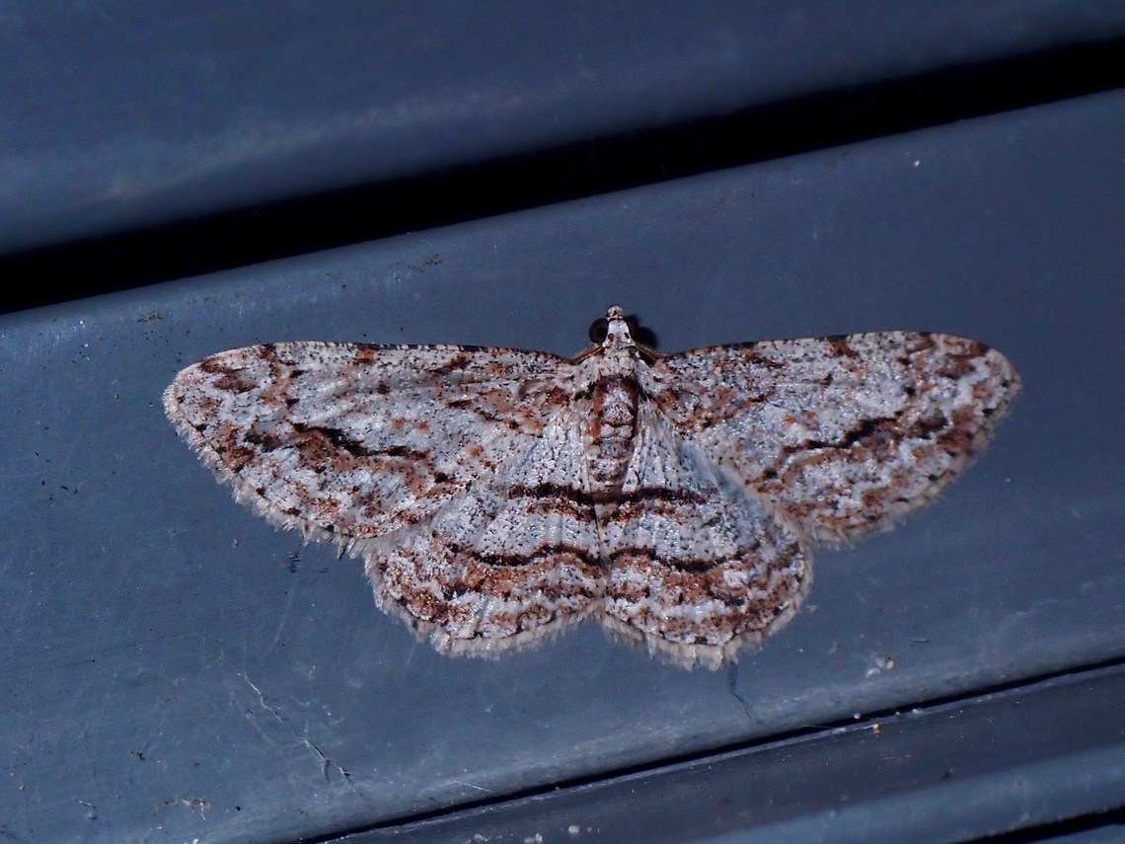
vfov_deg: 14.8
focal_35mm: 100
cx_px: 562
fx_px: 3250
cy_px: 422
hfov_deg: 19.6
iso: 200
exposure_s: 1/200
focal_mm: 18
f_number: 6.3
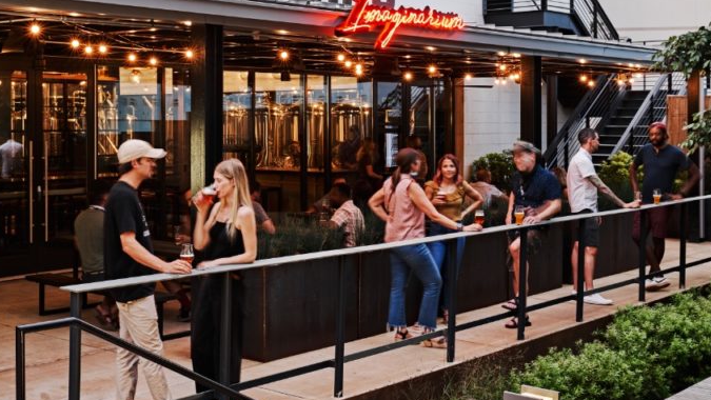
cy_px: 117
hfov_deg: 37.9
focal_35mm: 54
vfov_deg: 22.1
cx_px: 221
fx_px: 1018
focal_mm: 34
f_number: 9
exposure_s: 1/1.25
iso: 80
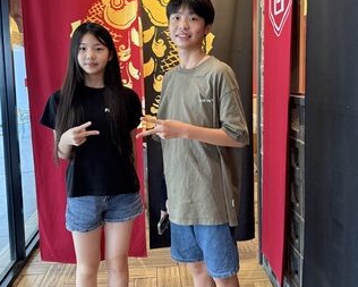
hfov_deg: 45.8
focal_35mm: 40
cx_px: 183
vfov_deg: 37.3
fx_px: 424
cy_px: 119
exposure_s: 1/60
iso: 640
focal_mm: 6.76
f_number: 1.78
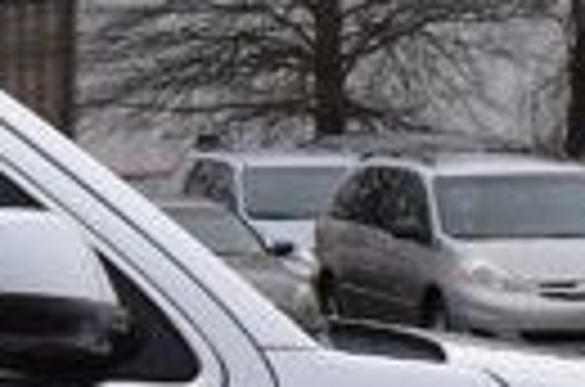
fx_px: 3842
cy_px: 360
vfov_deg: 5.8
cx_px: -824
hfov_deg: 8.0
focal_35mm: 237
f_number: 10
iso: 400
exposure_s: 1/200
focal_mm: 20
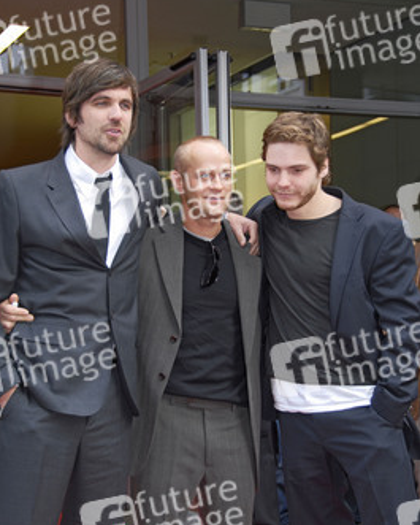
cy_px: 281
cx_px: 209
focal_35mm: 75
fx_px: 1165
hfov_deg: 20.4
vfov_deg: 25.4
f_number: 5
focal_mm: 44
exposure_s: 1/60
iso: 200
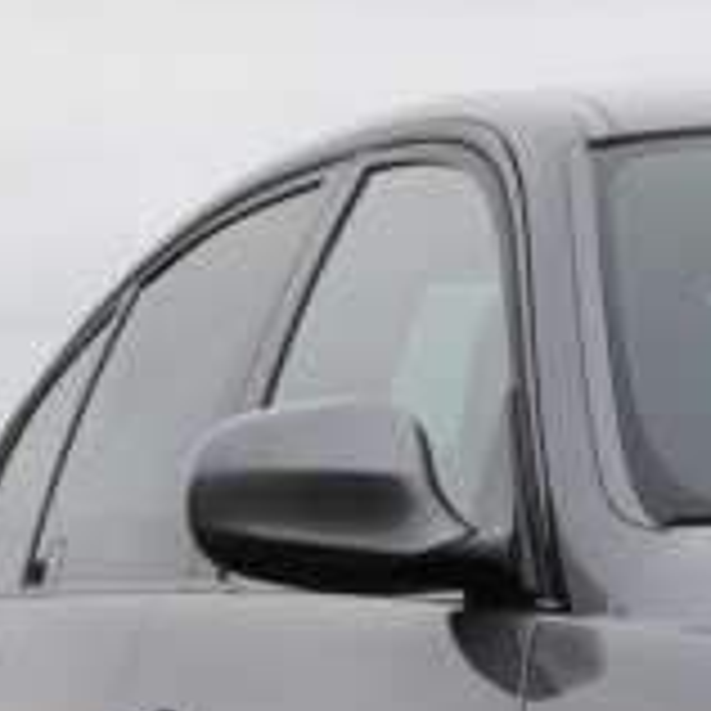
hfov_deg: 5.0
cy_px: 947
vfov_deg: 5.0
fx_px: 8087
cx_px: 1397
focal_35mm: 348
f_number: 5.6
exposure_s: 1/125
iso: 180
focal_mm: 42
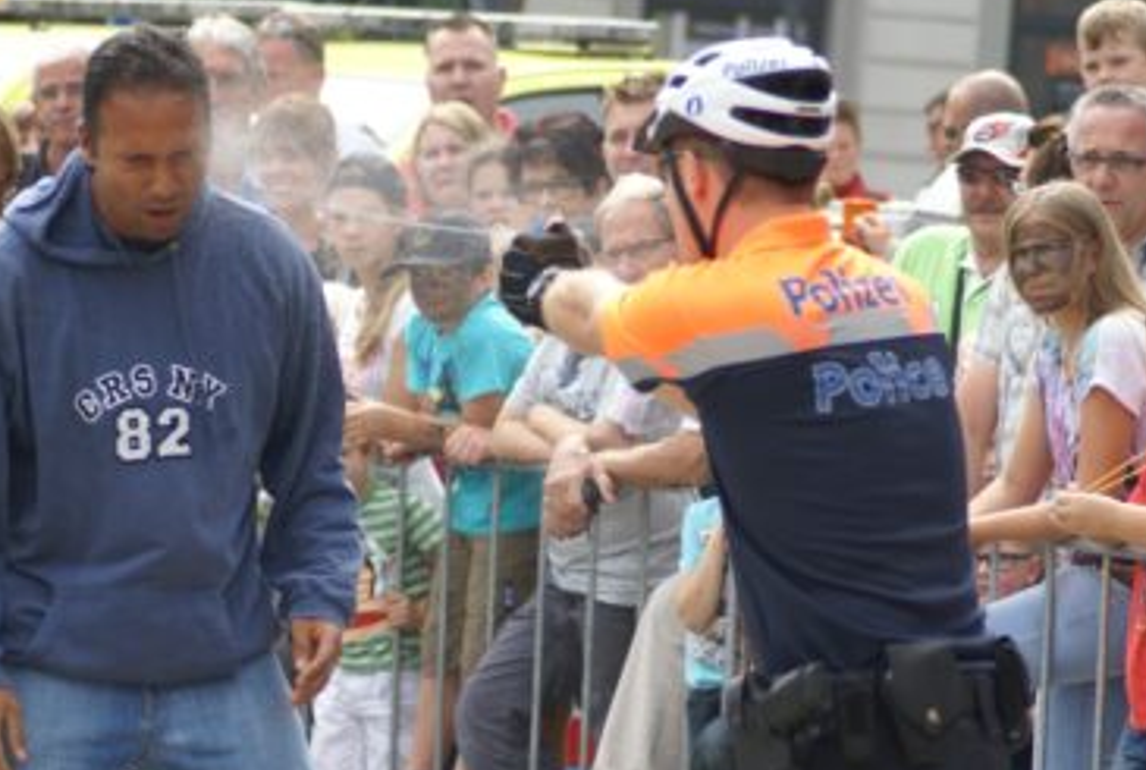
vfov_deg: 4.0
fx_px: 11005
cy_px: 481
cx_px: 380
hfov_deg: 6.0
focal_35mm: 345
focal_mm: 140
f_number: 5.6
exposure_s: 1/320
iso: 100
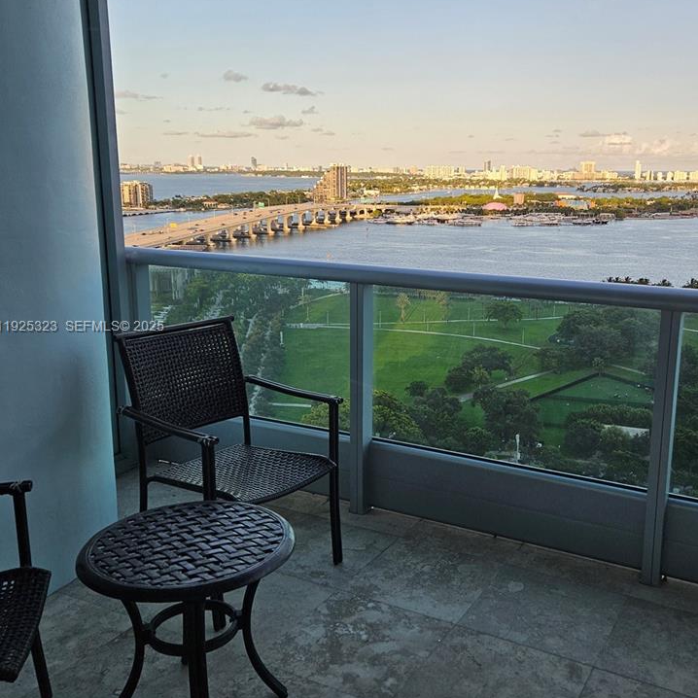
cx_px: 422
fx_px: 776
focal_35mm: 34
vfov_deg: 48.4
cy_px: 328
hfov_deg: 48.1
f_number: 1.8
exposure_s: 1/298
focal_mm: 5.4
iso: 25
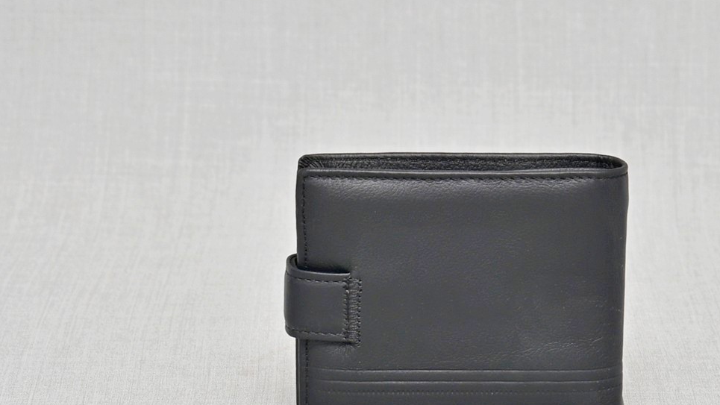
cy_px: 280
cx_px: 477
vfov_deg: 10.6
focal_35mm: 115
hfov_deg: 18.6
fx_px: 2190
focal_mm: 55
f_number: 5.6
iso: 100
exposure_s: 1/60
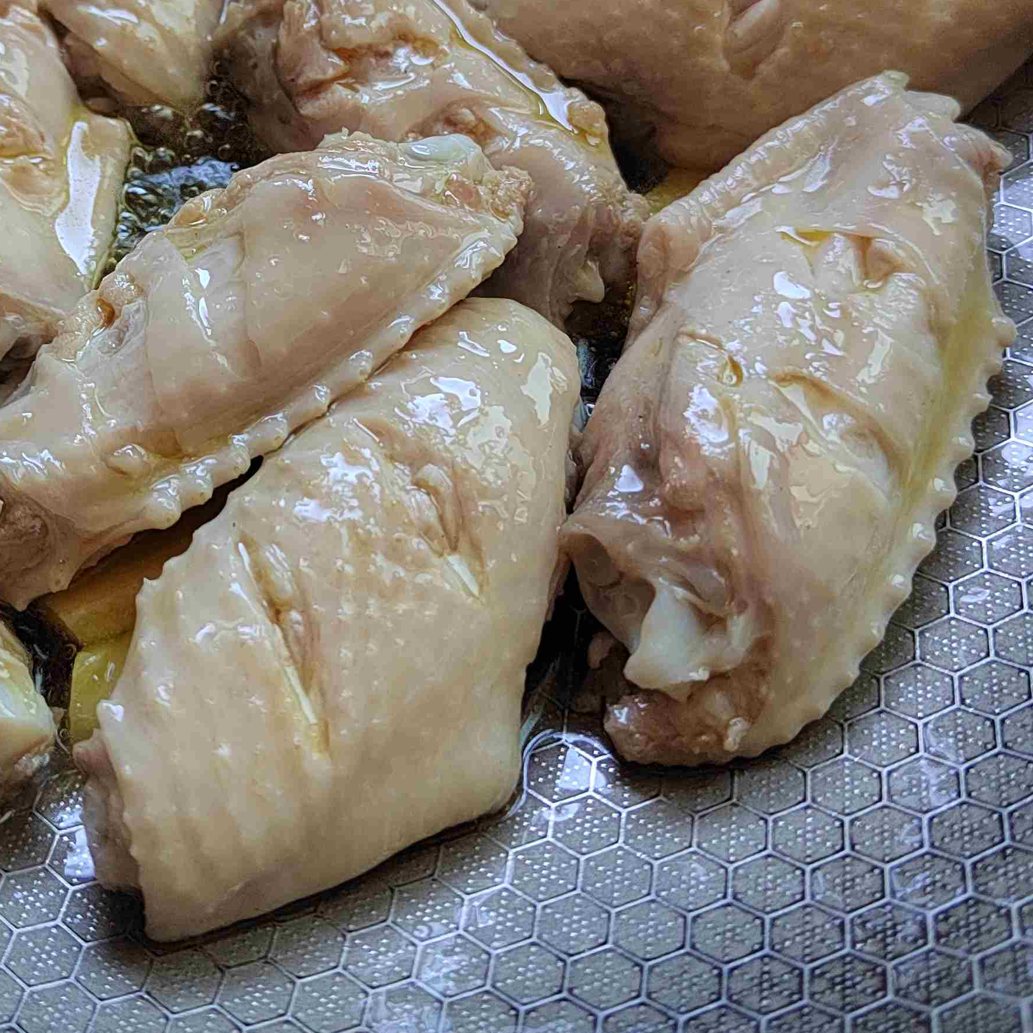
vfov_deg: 37.0
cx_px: 293
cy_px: 315
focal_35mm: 45
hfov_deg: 36.9
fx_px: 1519
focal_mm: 5.52
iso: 884
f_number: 1.9
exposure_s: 1/100
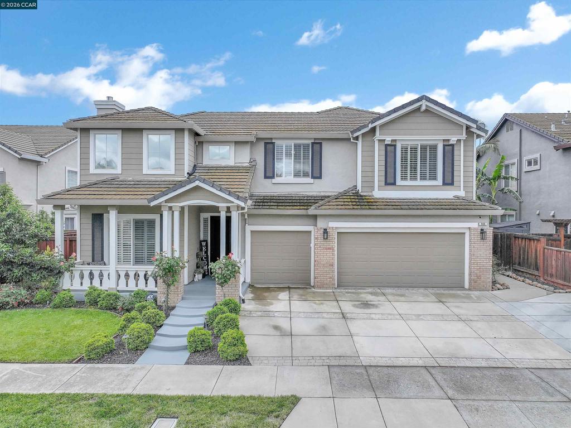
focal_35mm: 24
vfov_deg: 56.8
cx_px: 286
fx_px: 396
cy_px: 214
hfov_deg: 71.6
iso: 420
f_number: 2.8
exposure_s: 1/2000
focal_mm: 12.29
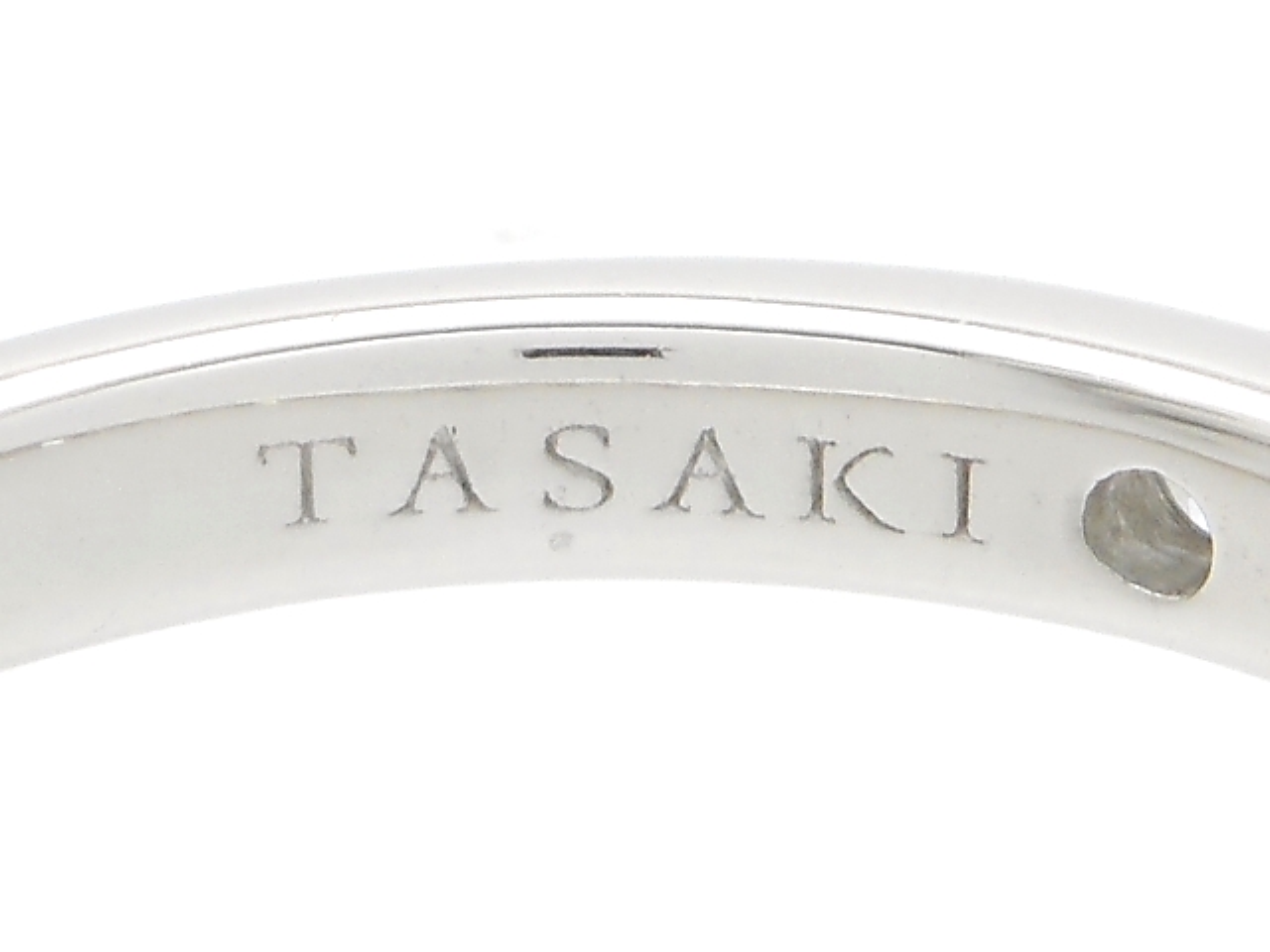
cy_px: 476
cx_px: 635
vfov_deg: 28.6
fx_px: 1871
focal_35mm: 51
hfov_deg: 37.5
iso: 80
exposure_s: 1/80
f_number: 4.9
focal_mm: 9.1
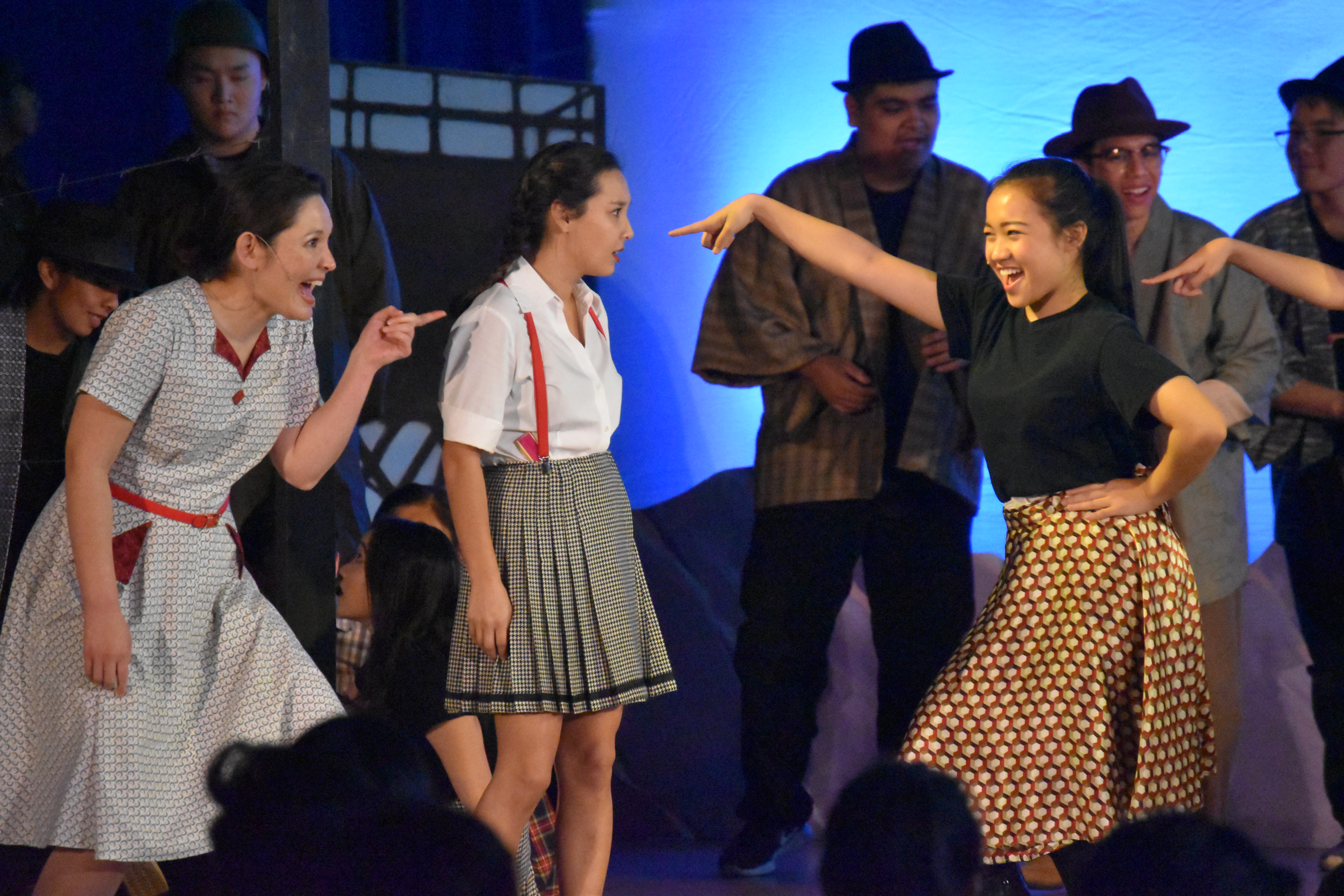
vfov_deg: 5.0
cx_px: 672
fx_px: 10359
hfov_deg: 7.4
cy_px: 448
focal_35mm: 278
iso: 12800
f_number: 5.6
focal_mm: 185
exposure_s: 1/500
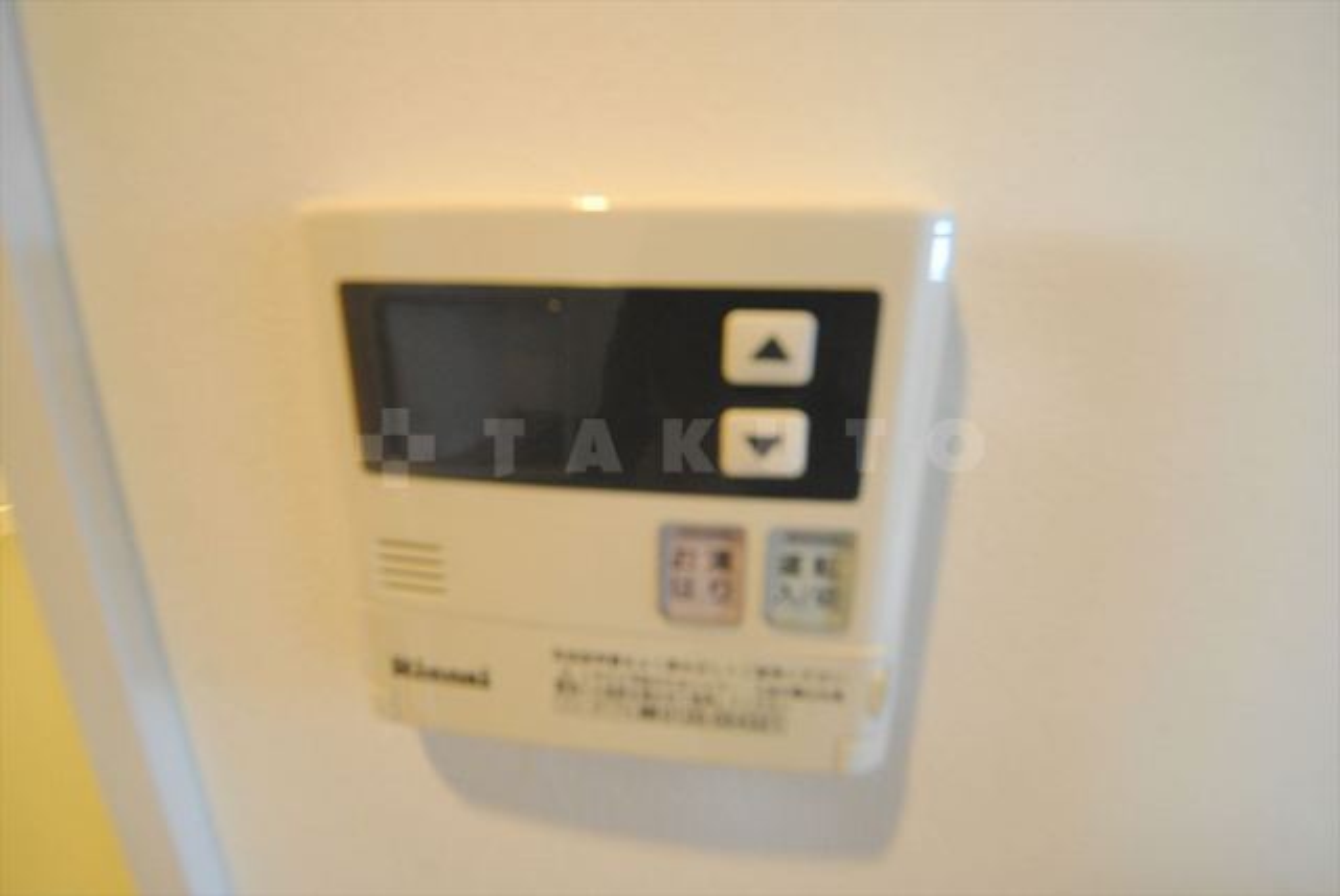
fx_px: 531
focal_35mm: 14
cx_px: 670
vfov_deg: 80.3
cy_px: 448
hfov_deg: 103.2
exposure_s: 1/15
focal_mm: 9.5
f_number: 4.8
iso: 800
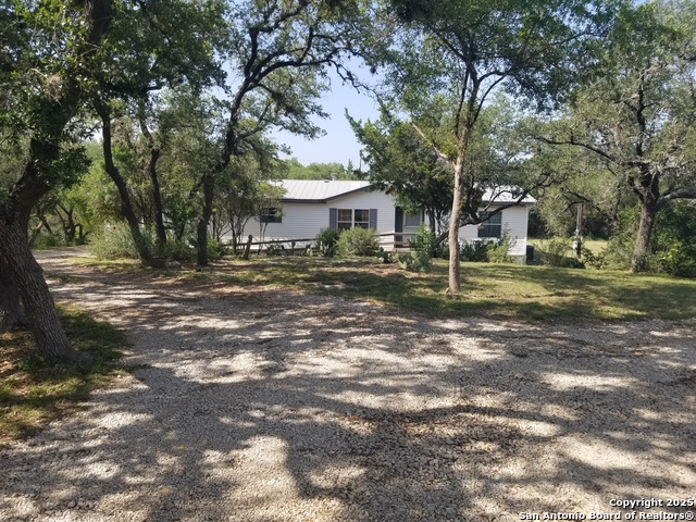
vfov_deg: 53.1
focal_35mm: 26
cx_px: 348
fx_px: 523
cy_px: 261
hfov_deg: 67.3
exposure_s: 1/1172
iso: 50
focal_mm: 4.25
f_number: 1.7
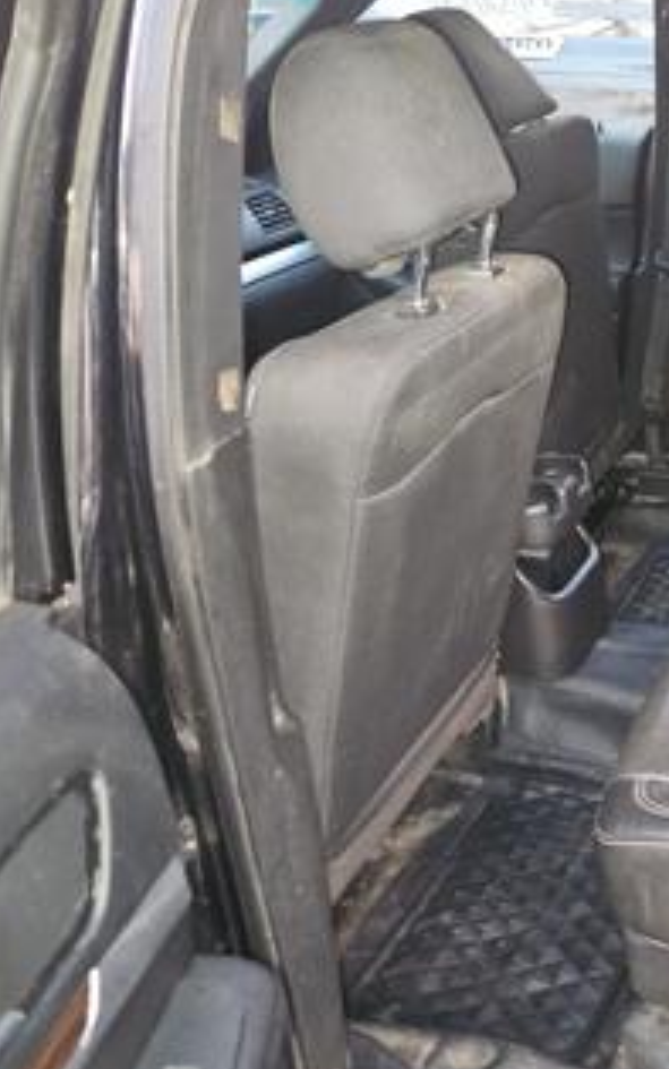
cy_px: 462
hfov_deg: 29.9
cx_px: 713
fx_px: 1137
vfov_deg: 50.2
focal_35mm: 39
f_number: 1.8
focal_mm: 5.4
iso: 250
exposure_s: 1/9.99
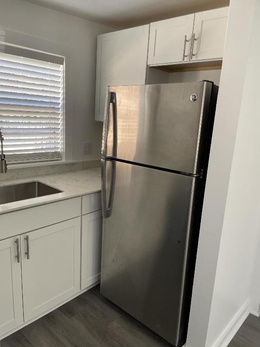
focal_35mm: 26
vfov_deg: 67.3
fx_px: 260
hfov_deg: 53.1
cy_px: 174
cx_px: 130
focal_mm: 4.2
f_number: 1.6
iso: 100
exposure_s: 1/121
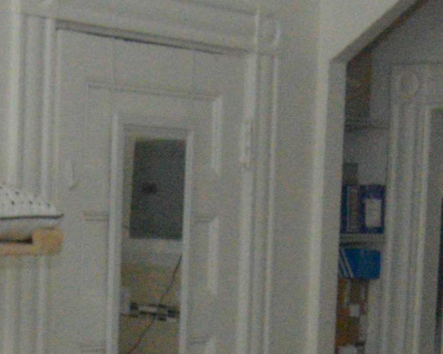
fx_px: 1495
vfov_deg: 13.0
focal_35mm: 114
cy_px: 467
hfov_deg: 16.7
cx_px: 99
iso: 3200
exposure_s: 1/60
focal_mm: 12
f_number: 10
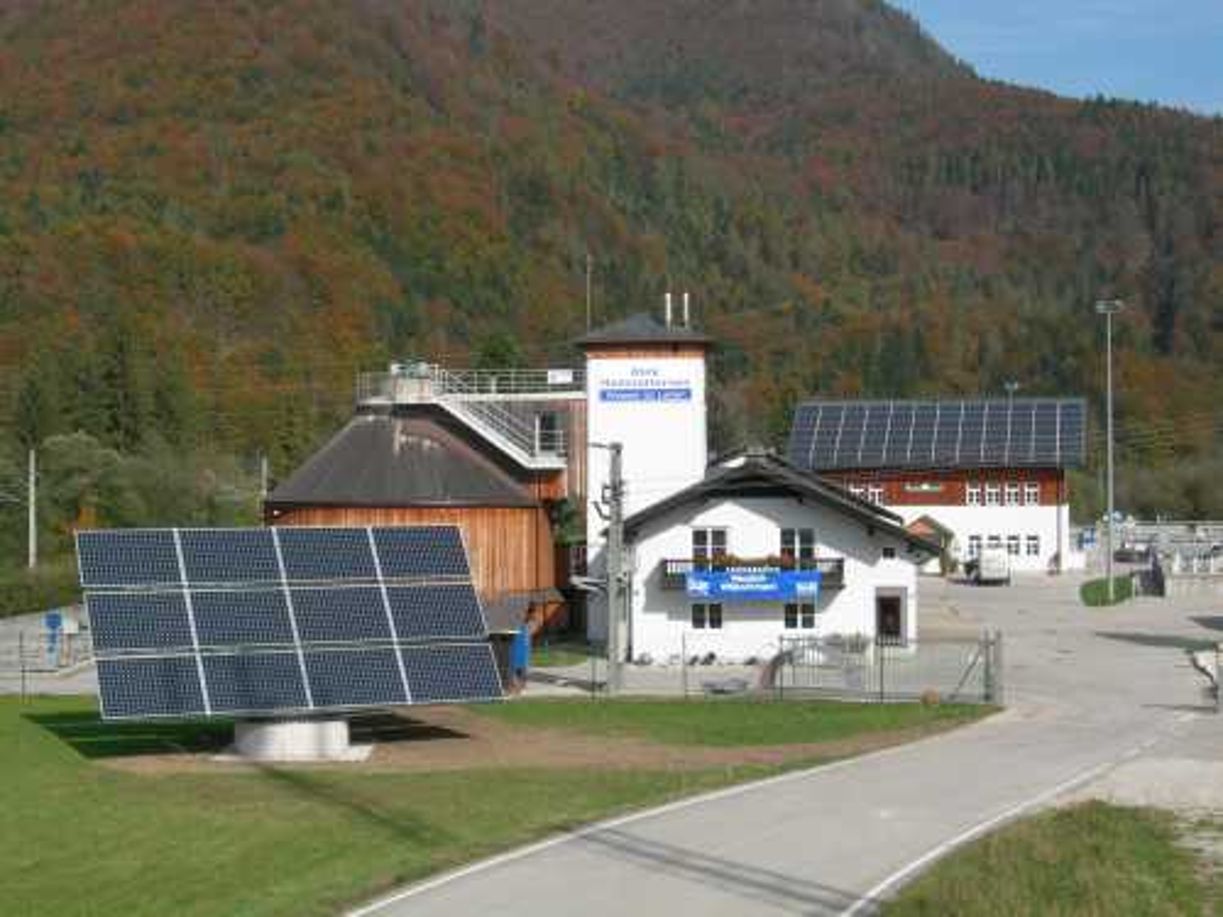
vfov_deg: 24.0
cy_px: 458
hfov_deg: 31.7
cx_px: 612
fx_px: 2155
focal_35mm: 61
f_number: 5.9
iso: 50
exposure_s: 1/338
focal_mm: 12.7
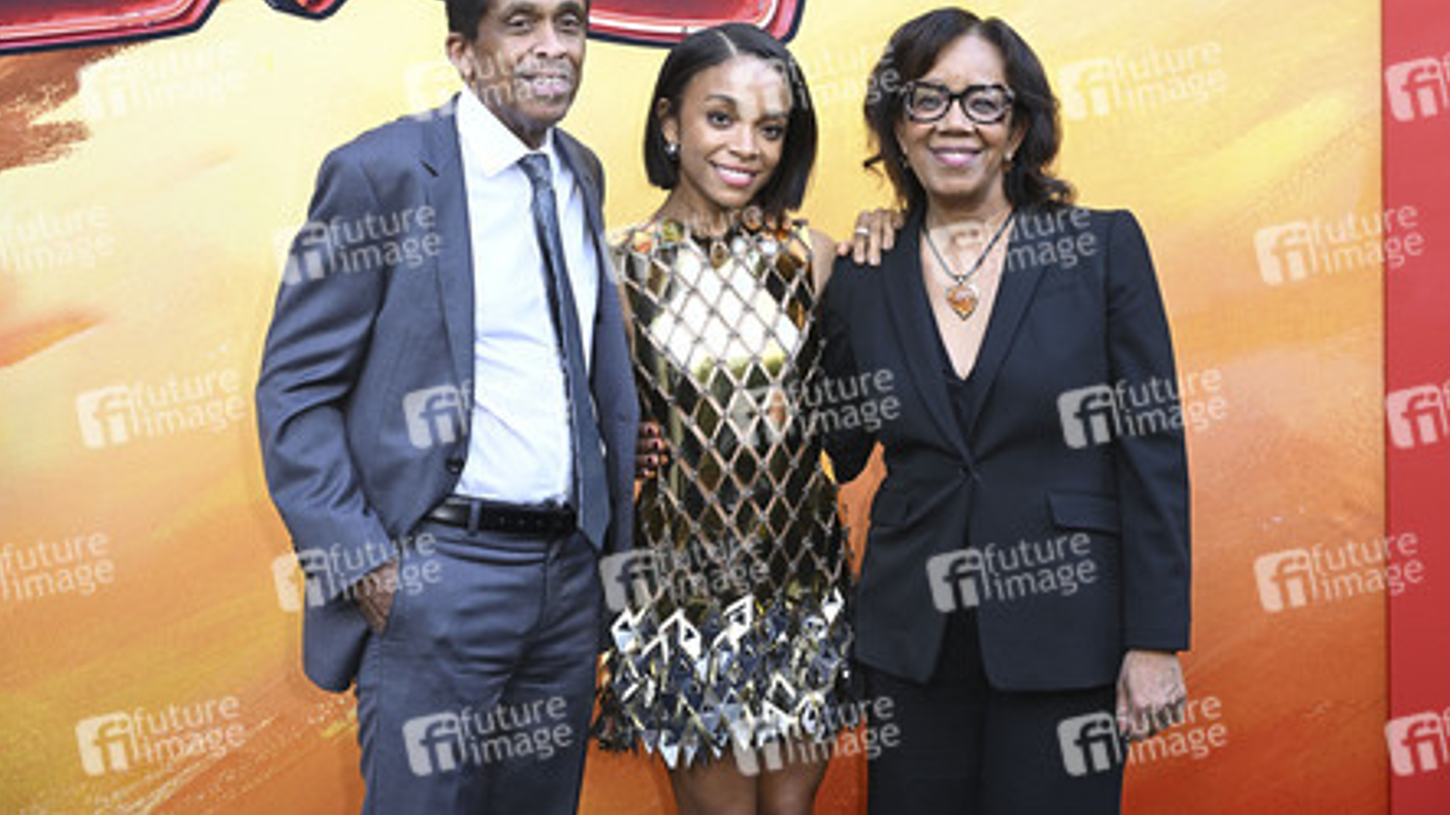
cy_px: 327
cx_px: 728
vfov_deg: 18.8
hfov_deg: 32.8
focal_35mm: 64
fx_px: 2460
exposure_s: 1/200
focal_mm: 60
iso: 1250
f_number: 5.6
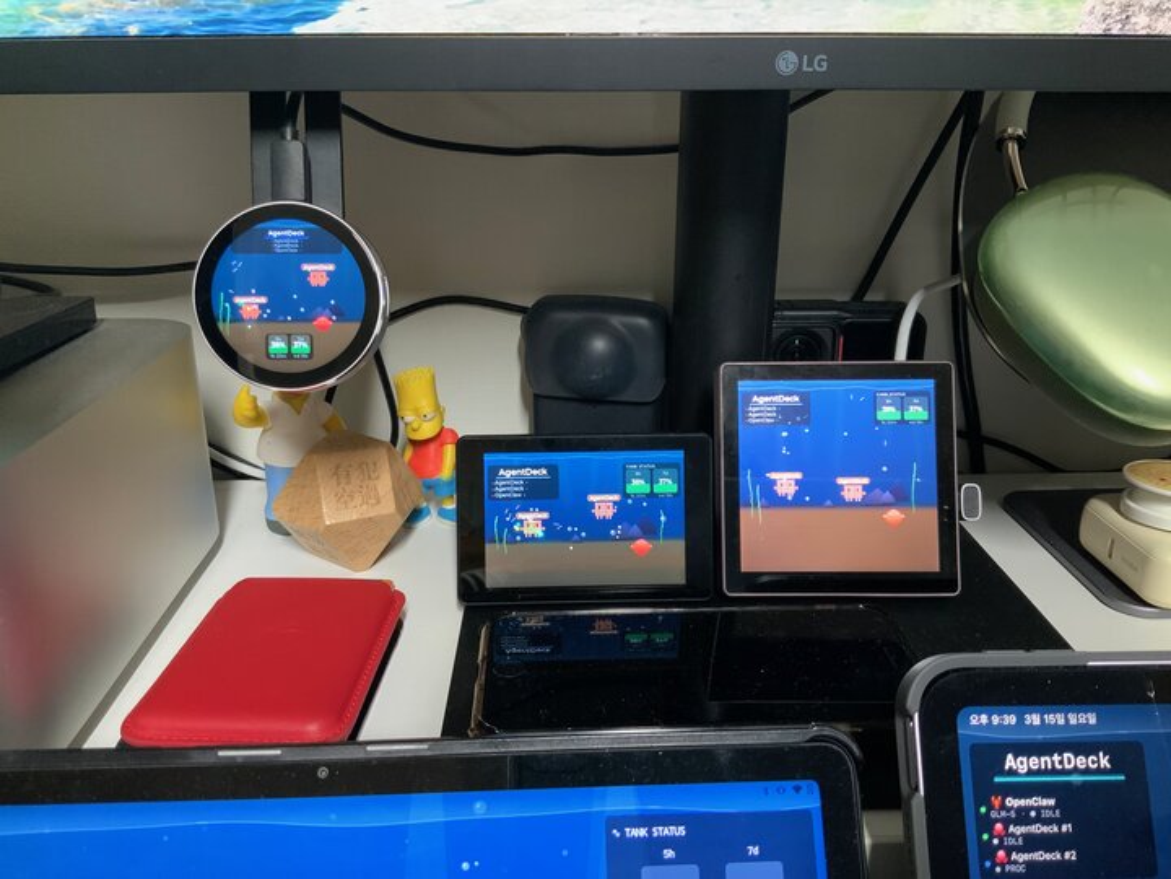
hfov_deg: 61.7
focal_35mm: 29
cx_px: 586
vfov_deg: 48.2
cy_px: 440
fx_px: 981
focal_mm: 3
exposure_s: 1/40
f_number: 1.8
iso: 250
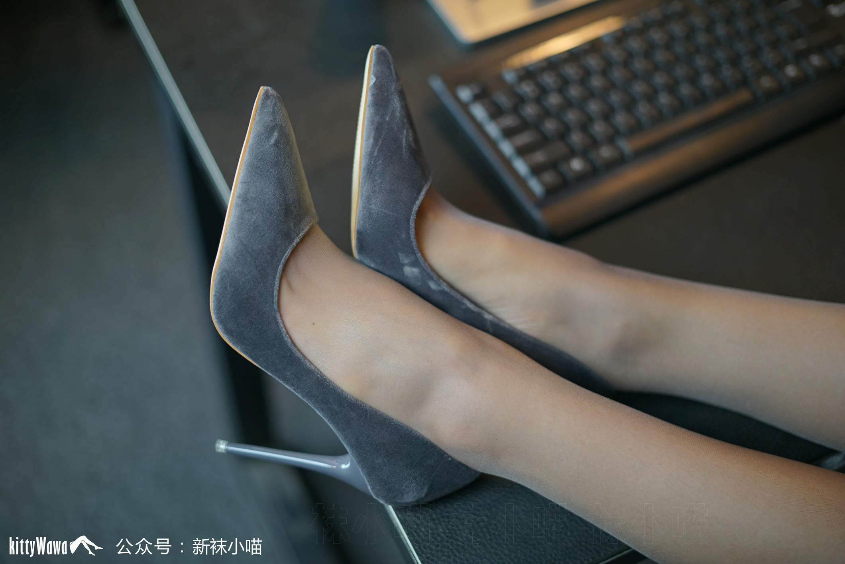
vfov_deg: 27.0
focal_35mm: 50
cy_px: 282
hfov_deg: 39.6
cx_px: 422
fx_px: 1174
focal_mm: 50
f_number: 1.8
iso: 160
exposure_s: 1/60
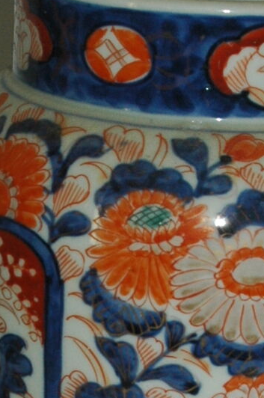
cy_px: 475
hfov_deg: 6.2
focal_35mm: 221
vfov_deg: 9.2
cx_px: 172
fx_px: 2440
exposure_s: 1/125
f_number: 7.1
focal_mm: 35
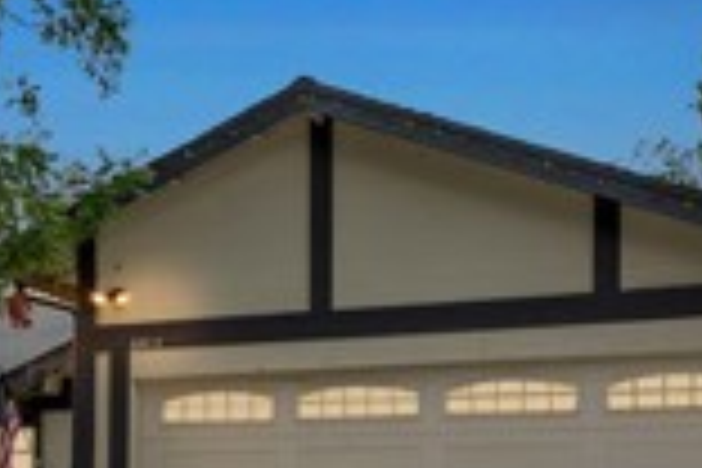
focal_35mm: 74
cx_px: -50
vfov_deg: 18.2
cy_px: 389
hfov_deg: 25.5
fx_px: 1443
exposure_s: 1/2000
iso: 100
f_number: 4
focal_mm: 12
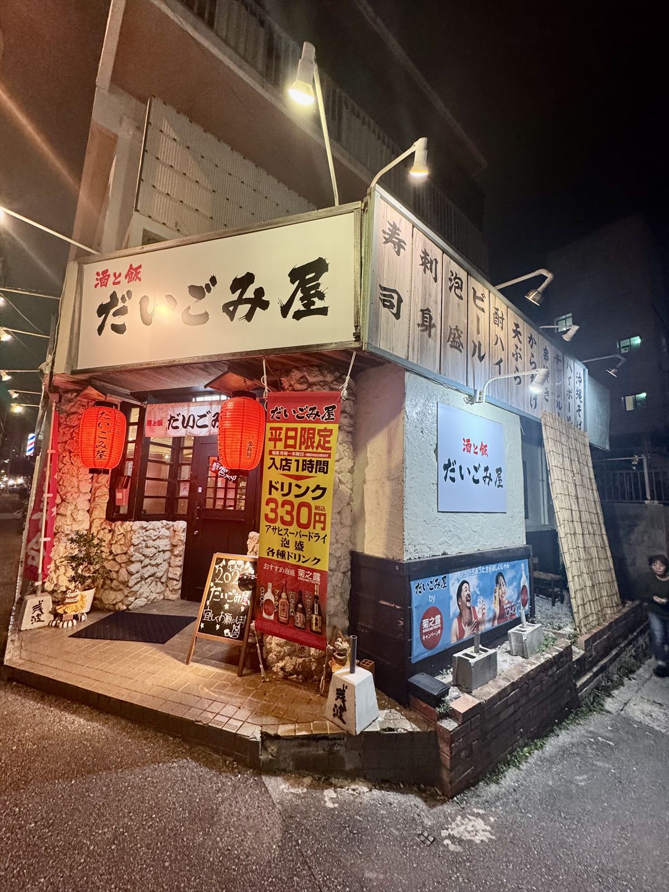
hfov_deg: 85.7
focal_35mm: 14
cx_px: 334
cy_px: 446
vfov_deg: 102.1
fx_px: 361
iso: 320
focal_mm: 2.22
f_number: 2.2
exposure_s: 1/60
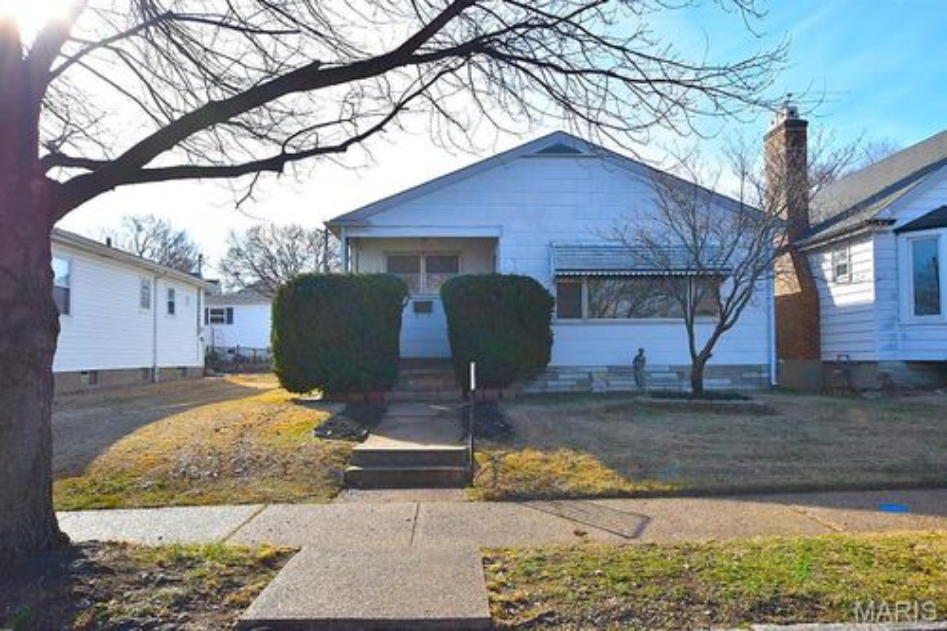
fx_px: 710
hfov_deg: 67.4
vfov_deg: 47.9
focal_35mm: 27
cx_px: 474
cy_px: 316
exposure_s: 1/250
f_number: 8
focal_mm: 18
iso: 160
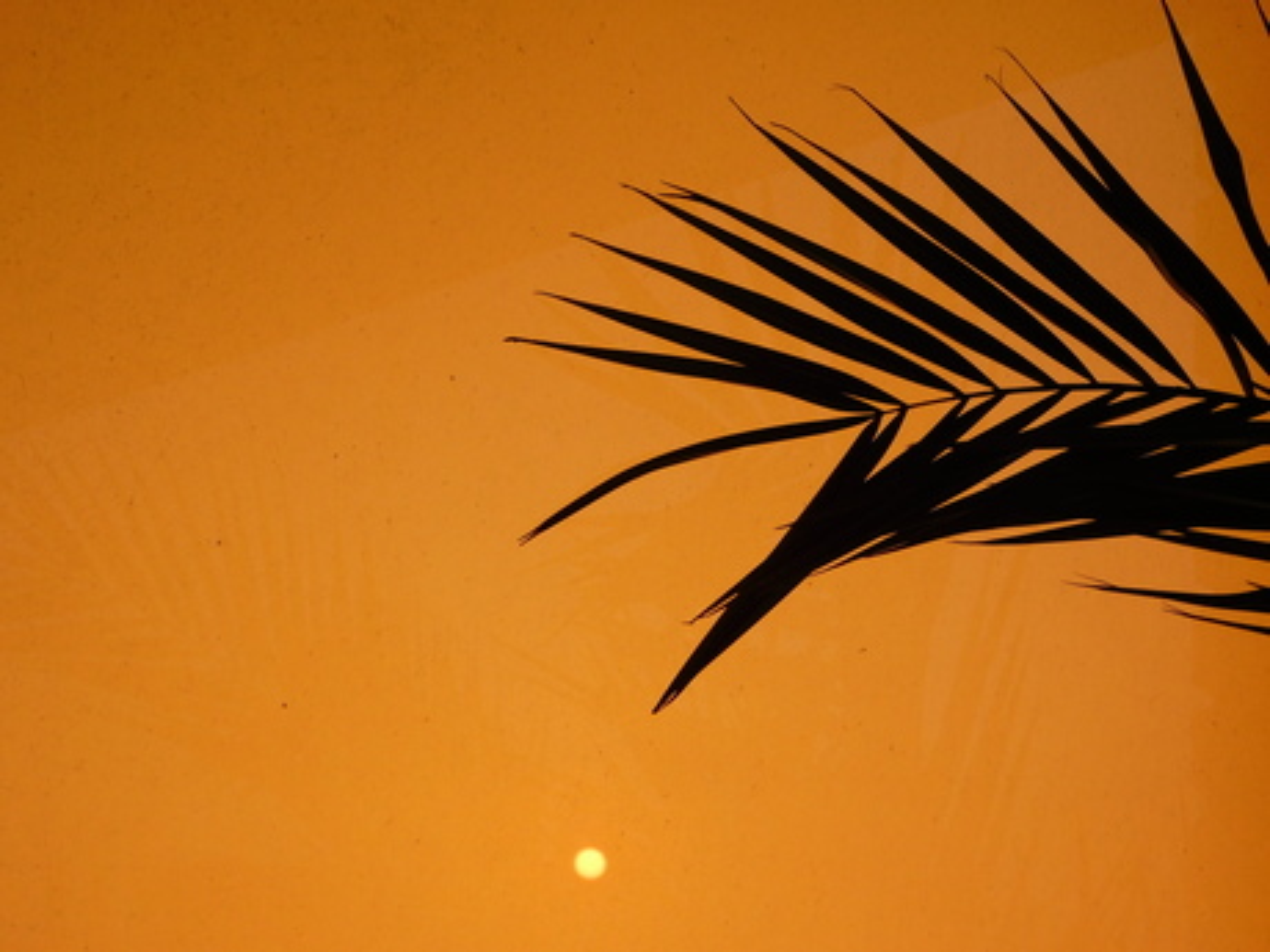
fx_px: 2935
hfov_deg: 24.4
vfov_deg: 18.4
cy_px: 476
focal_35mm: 80
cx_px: 635
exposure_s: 1/320
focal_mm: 14.2
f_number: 4.4
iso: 125
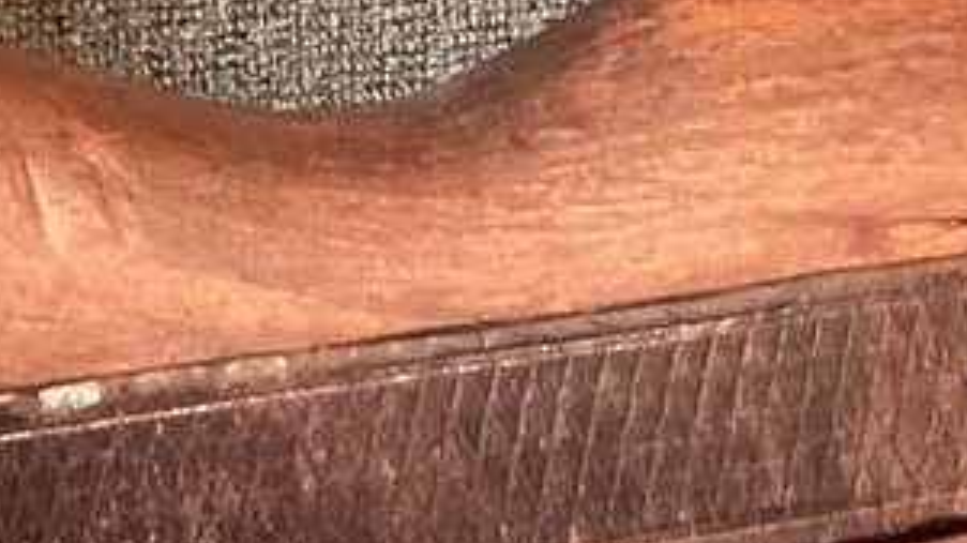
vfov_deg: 7.0
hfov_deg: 12.7
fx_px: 4357
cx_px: 349
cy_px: 792
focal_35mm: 170
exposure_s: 1/30
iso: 400
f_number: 2.4
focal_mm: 3.3
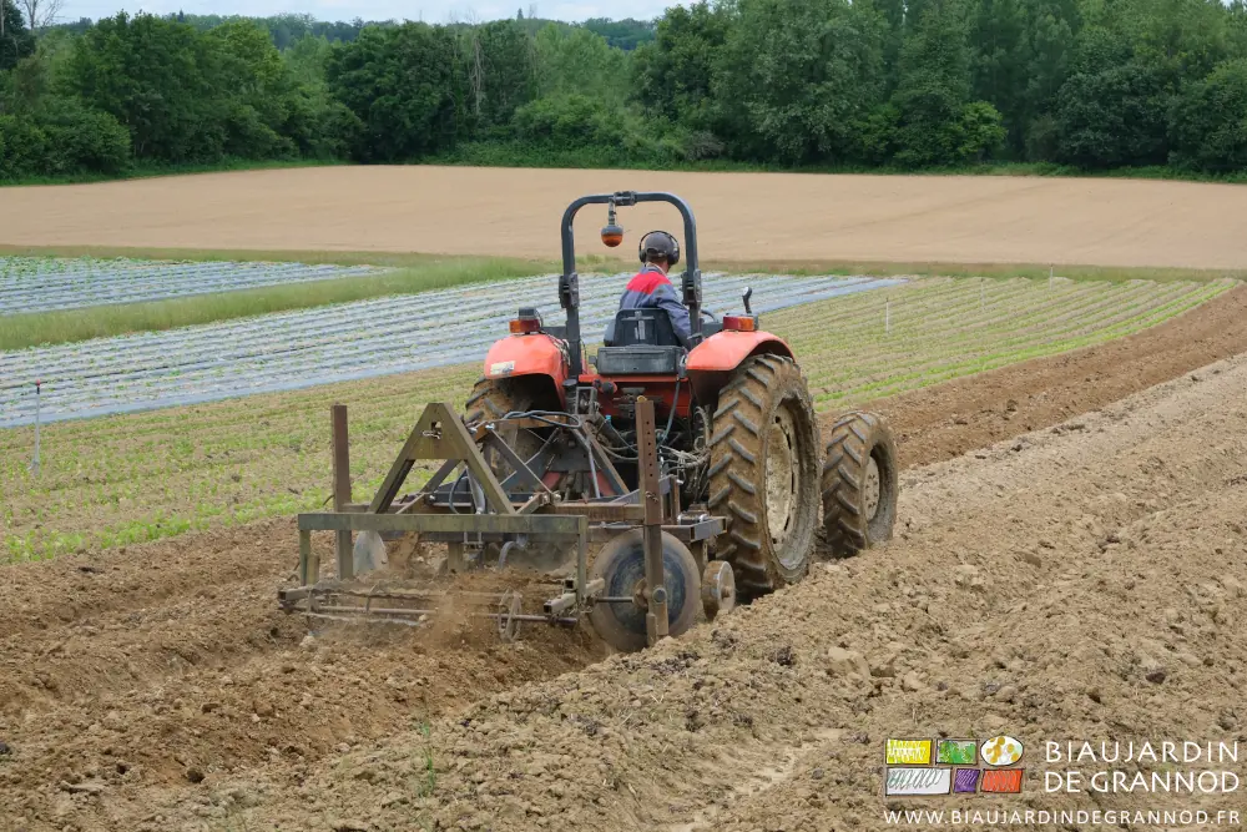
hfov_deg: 32.9
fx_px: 2113
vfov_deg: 22.3
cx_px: 624
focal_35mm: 61
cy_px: 416
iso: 320
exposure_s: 1/300
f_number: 8
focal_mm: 40.7
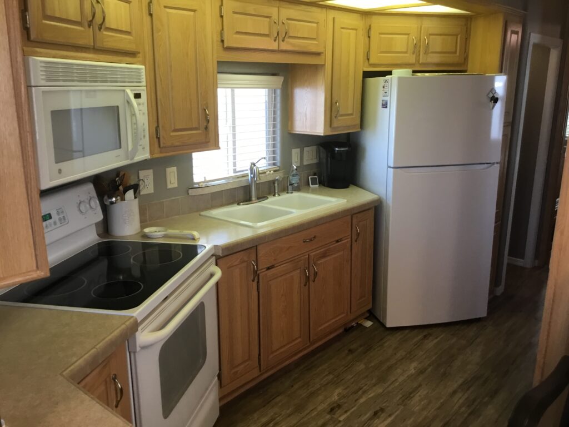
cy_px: 214
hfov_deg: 58.4
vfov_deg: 45.4
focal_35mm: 31
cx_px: 284
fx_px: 510
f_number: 2.4
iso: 80
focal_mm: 3.3
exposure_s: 1/30
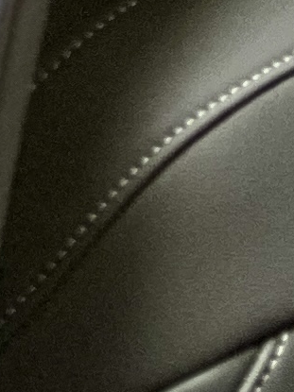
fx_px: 8475
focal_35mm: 748
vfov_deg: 2.6
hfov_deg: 1.9
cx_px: 1578
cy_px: 1358
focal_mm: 9
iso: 250
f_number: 2.8
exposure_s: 1/85
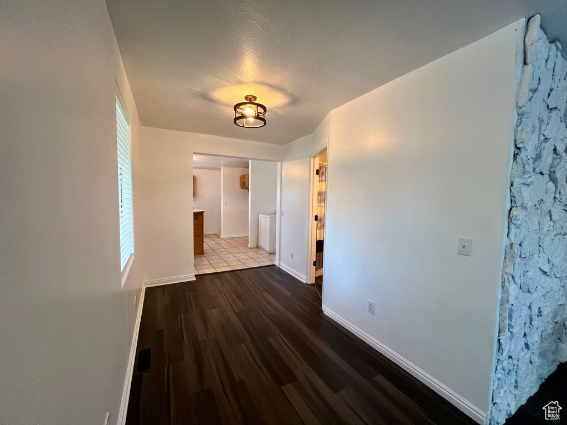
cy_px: 212
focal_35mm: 13
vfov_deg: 89.9
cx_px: 284
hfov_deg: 106.2
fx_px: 213
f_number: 1.8
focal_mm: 1.57
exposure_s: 1/60
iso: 160
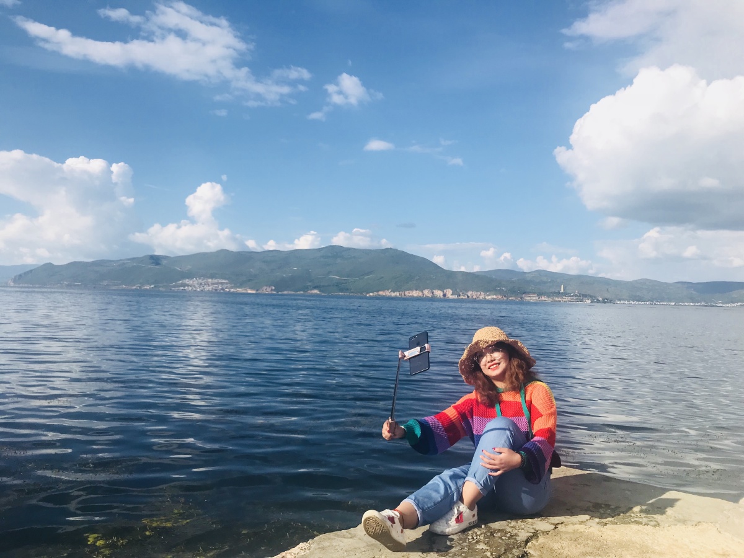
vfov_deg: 49.7
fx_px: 602
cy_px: 279
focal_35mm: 28
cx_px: 372
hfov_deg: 63.4
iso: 20
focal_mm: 3.99
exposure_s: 1/2283
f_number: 1.8
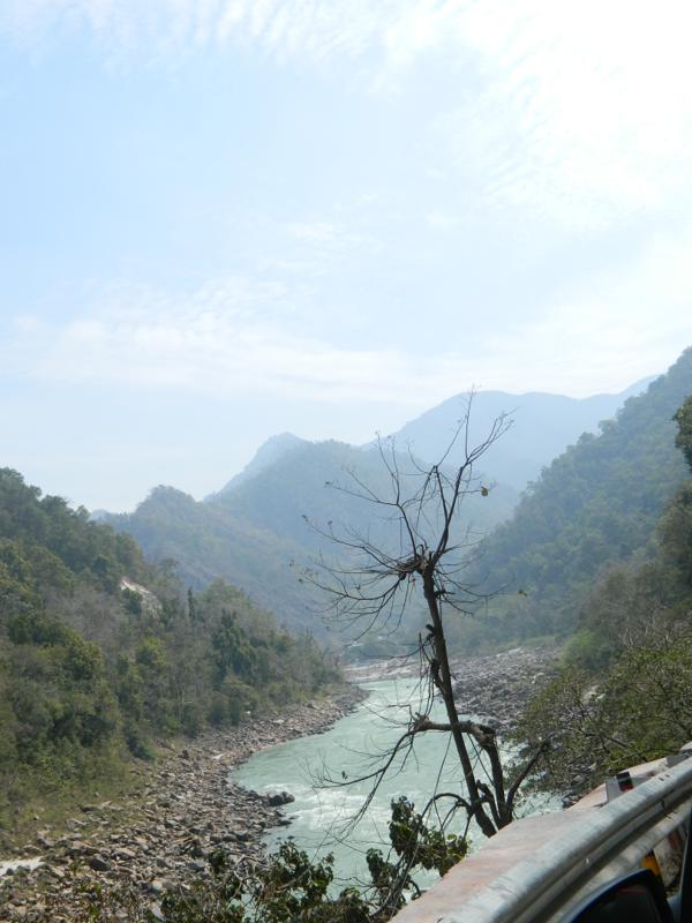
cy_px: 462
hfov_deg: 35.1
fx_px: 1093
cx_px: 346
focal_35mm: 41
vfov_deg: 45.8
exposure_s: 1/800
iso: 80
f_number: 3.5
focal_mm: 7.3
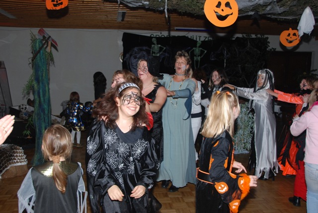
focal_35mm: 33
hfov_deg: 57.1
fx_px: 292
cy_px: 106
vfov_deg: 40.2
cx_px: 159
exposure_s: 1/60
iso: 200
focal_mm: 22
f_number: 5
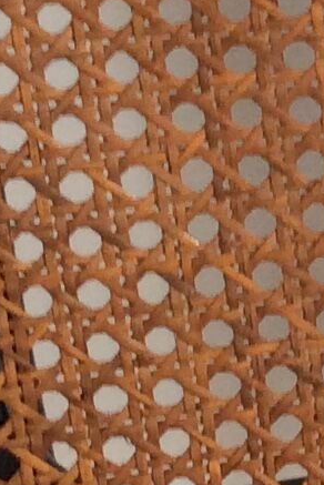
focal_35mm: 197
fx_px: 2655
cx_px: 840
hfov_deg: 6.6
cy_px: 228
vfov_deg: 10.4
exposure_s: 1/25
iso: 64
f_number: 2.4
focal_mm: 3.3
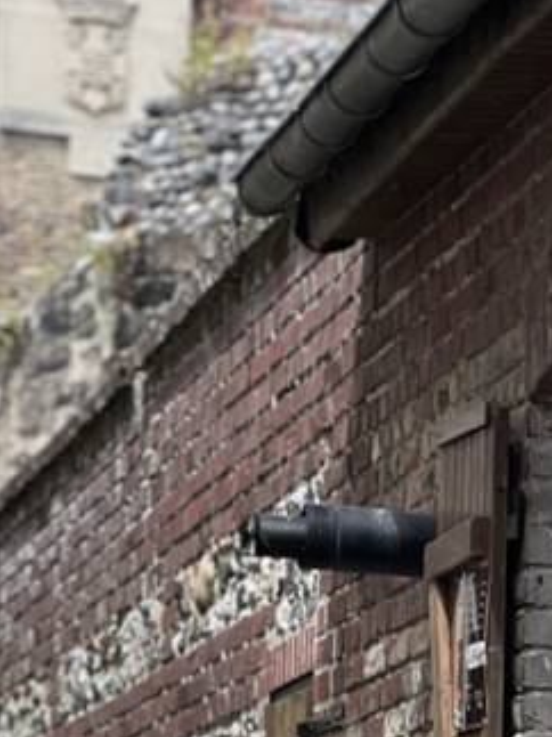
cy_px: 1077
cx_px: 470
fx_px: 5191
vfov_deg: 8.0
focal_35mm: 244
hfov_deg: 6.1
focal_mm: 9
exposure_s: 1/368
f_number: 2.8
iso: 32
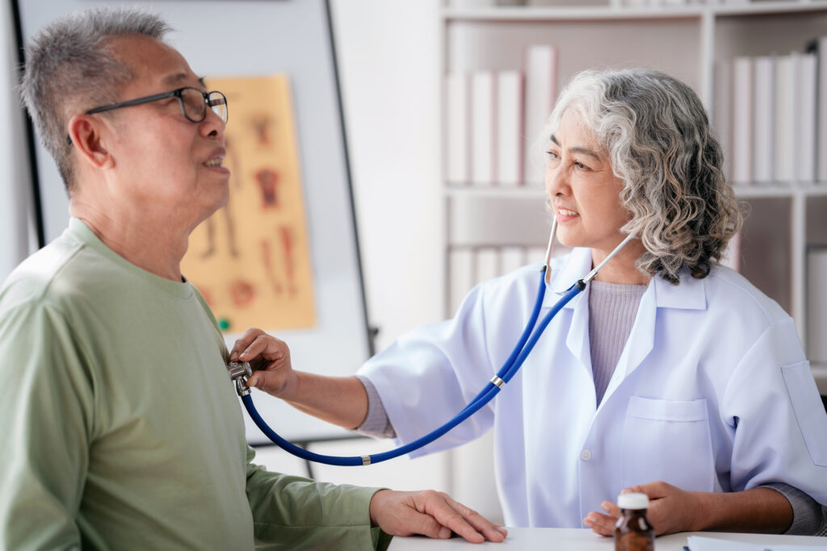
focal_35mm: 85
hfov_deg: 23.9
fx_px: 1953
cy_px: 276
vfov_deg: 16.1
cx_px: 414
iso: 50
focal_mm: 85
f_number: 1.8
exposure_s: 1/160
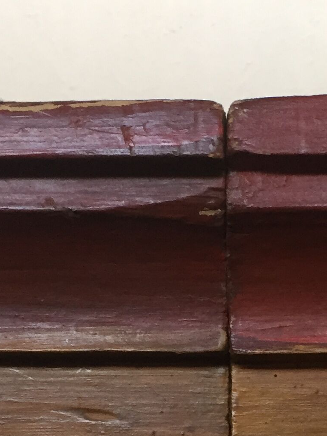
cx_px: 228
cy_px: 472
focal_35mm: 93
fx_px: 1172
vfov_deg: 20.2
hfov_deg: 15.8
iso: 64
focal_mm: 4.15
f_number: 2.2
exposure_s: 1/33
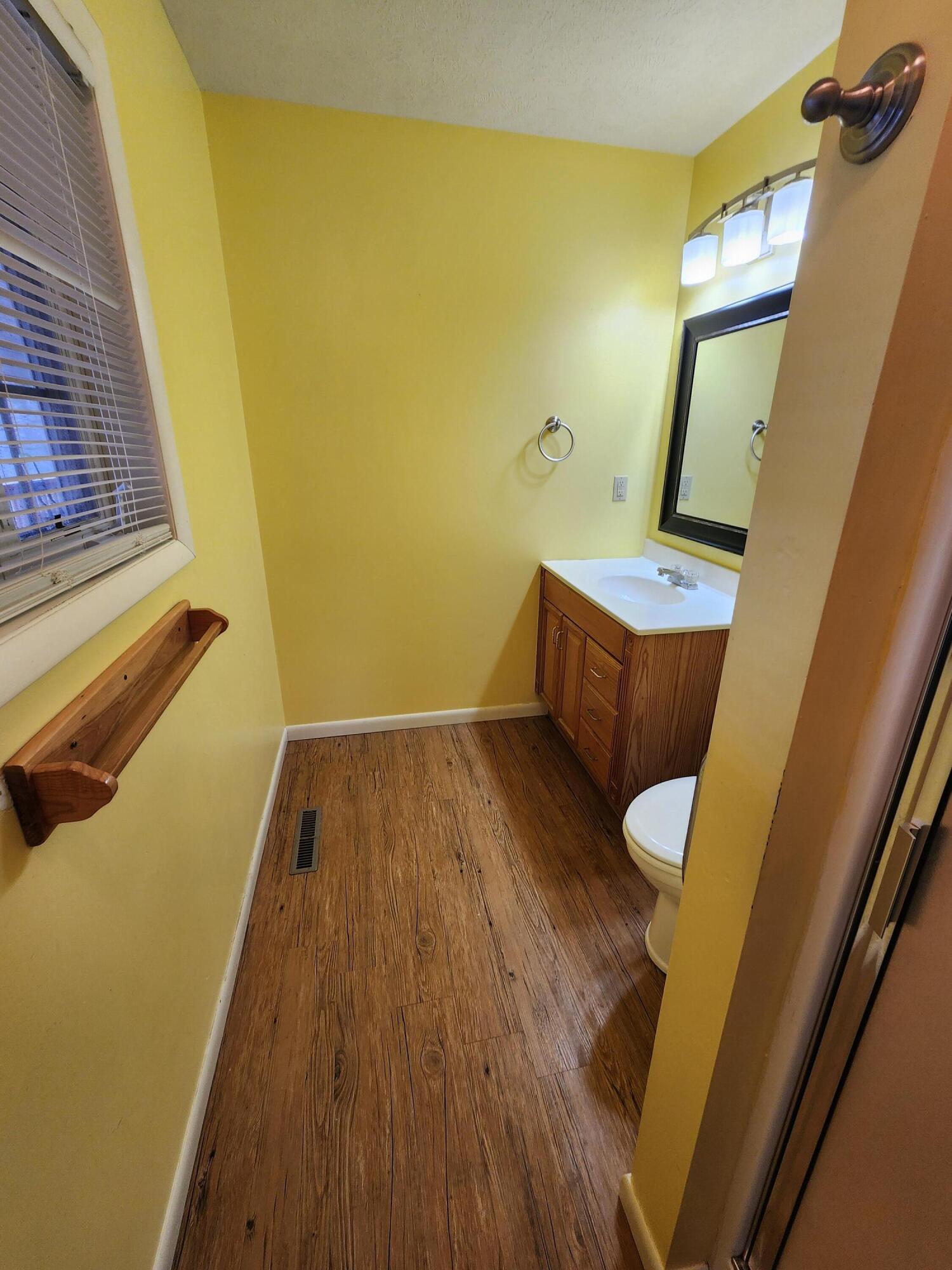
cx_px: 476
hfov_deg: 89.9
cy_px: 635
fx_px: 477
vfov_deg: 106.2
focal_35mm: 13
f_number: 2.2
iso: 100
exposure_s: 1/60
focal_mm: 2.2
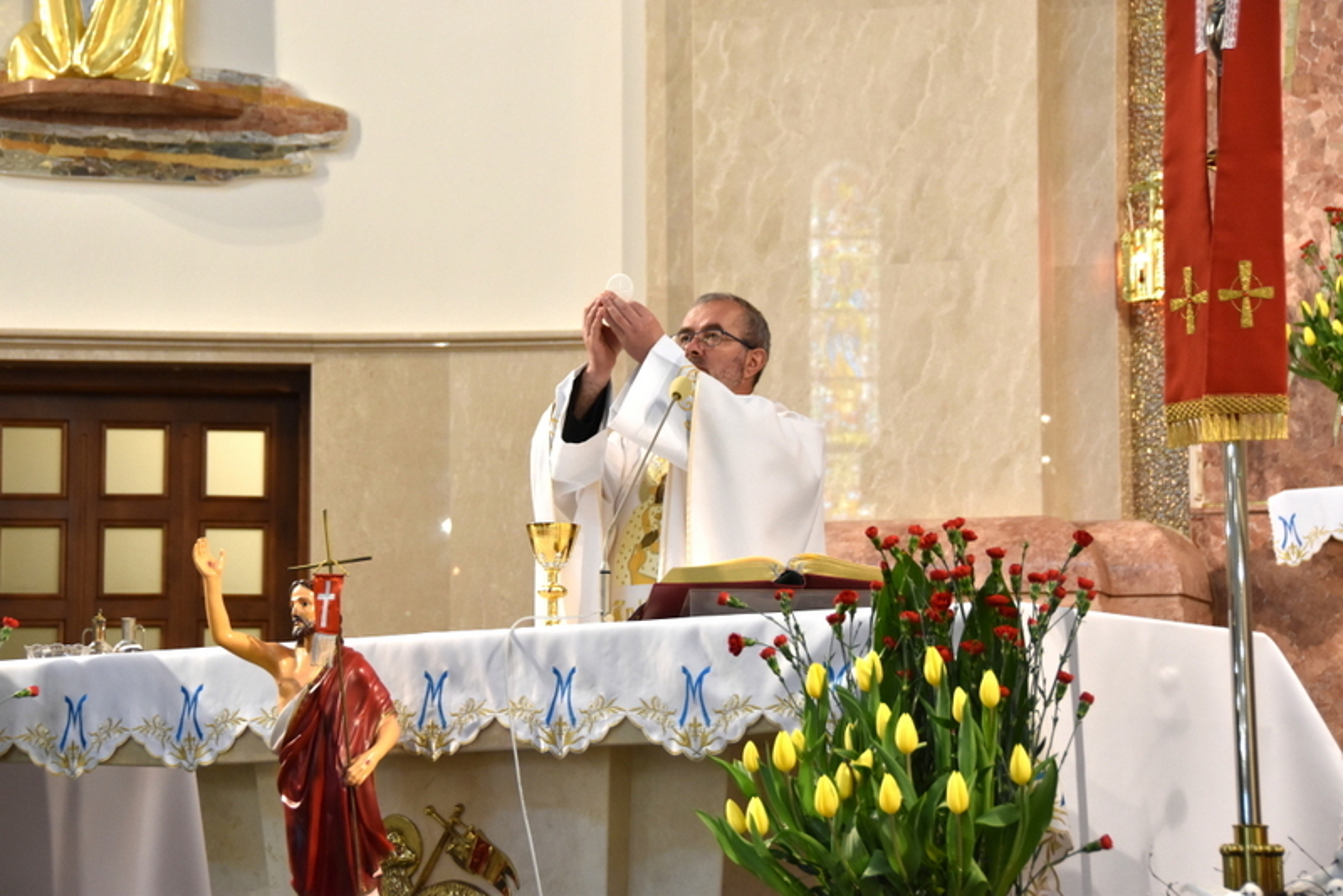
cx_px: 672
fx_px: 3918
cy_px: 448
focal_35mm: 105
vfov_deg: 13.1
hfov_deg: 19.4
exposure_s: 1/125
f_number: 5
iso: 1400
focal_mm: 70
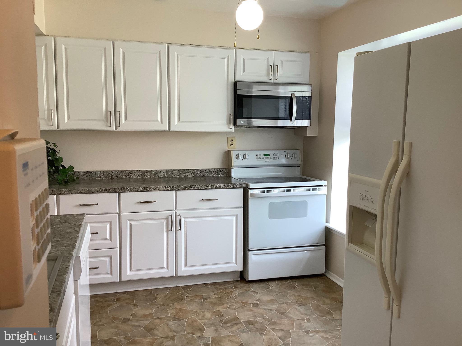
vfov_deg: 45.4
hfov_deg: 58.4
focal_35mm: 31
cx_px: 231
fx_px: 414
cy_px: 173
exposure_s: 1/60
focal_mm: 3.3
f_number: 2.4
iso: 50
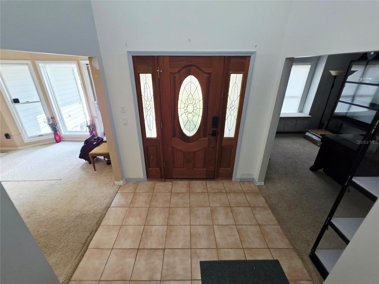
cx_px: 190
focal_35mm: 13
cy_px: 142
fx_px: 142
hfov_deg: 106.2
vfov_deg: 89.9
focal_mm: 2.2
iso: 200
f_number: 1.9
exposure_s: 1/60.2
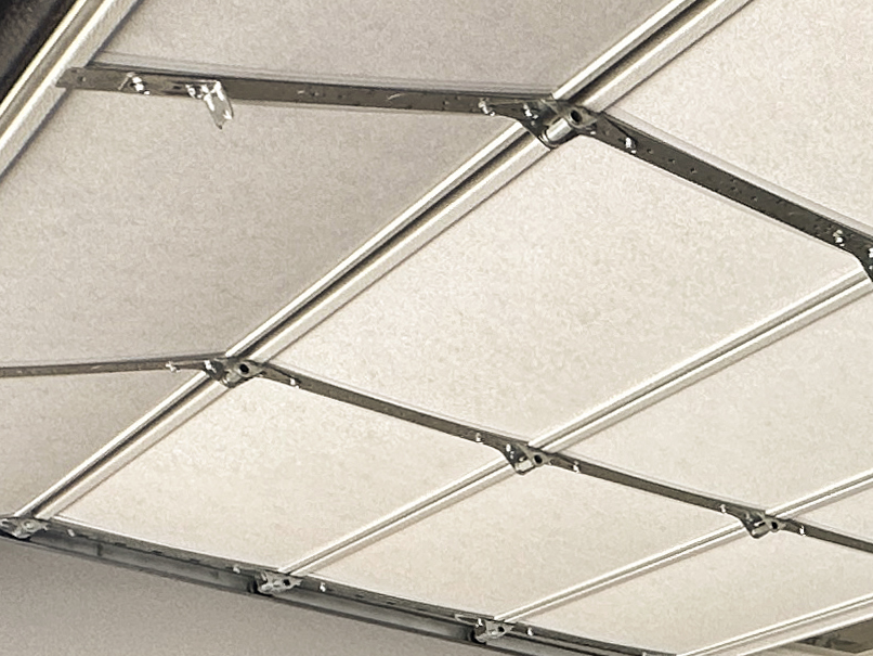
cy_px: 1260
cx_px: 1493
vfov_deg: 16.6
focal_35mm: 70
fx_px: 1766
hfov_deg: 20.9
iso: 40
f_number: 2.2
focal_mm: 2.22
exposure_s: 1/260
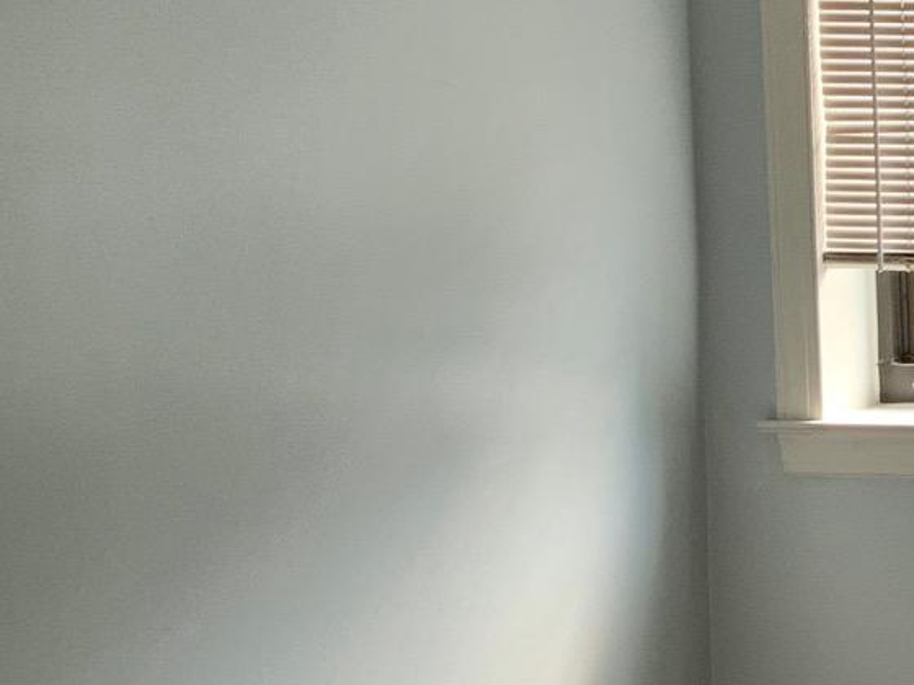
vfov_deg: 14.0
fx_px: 2799
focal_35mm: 106
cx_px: 1554
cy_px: 418
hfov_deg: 16.2
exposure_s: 1/60
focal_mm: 3
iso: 40
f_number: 1.8
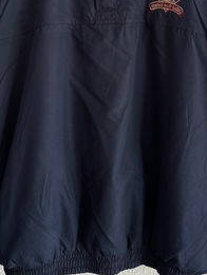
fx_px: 422
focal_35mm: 53
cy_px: 42
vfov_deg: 34.6
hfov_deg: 27.5
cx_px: 118
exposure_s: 1/122
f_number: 1.6
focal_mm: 5.1
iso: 50
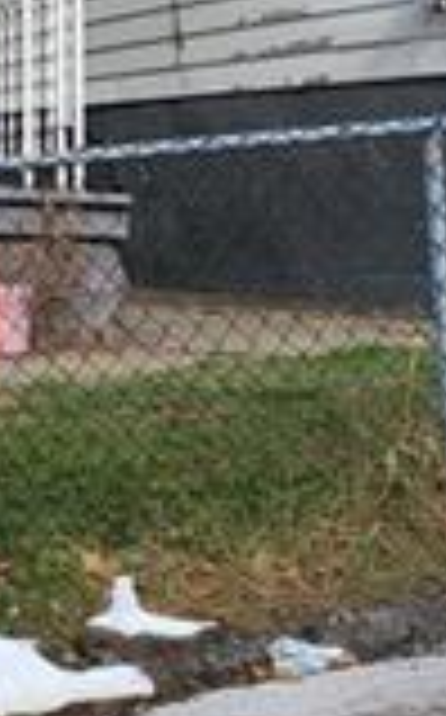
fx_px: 2399
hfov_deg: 9.4
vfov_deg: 16.7
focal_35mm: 123
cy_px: 27
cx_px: -635
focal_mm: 5
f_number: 1.8
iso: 40
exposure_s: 1/1449
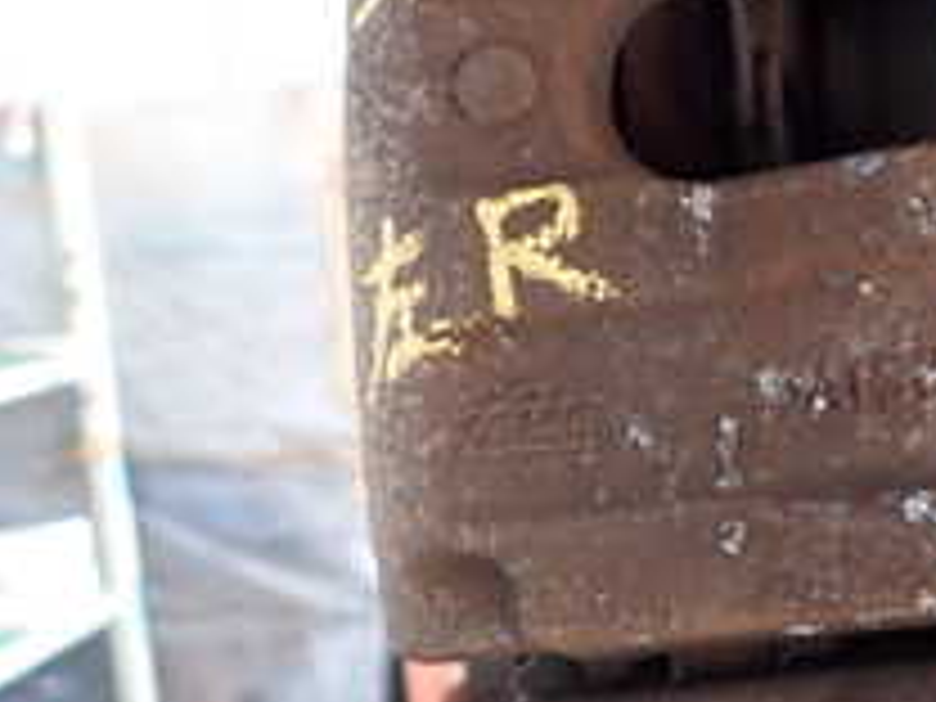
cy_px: 166
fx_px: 1947
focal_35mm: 72
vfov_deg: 20.3
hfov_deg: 25.0
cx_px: 1053
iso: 200
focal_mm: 4.5
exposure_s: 1/30
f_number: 2
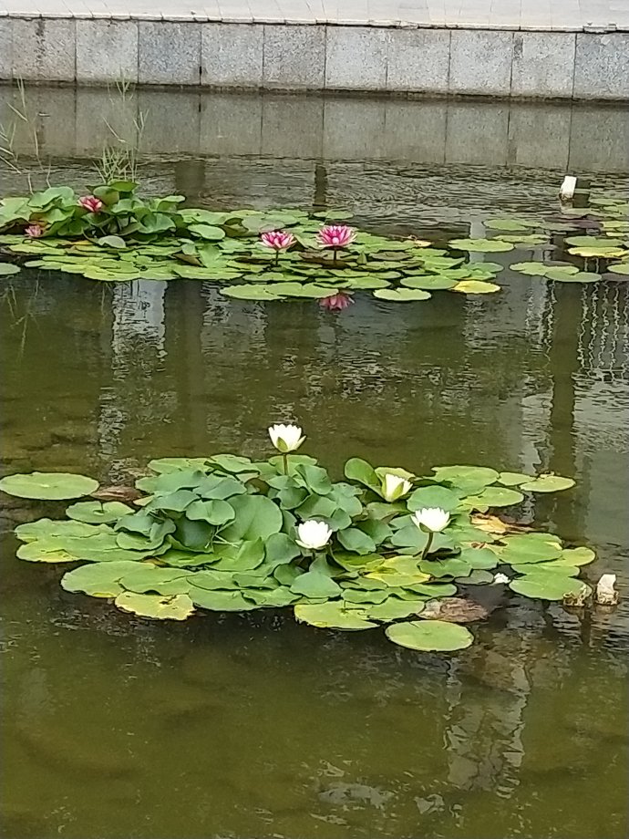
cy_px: 420
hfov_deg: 54.9
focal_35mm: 25
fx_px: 606
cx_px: 314
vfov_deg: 69.4
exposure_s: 1/468
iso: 33
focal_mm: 4.27
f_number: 1.7
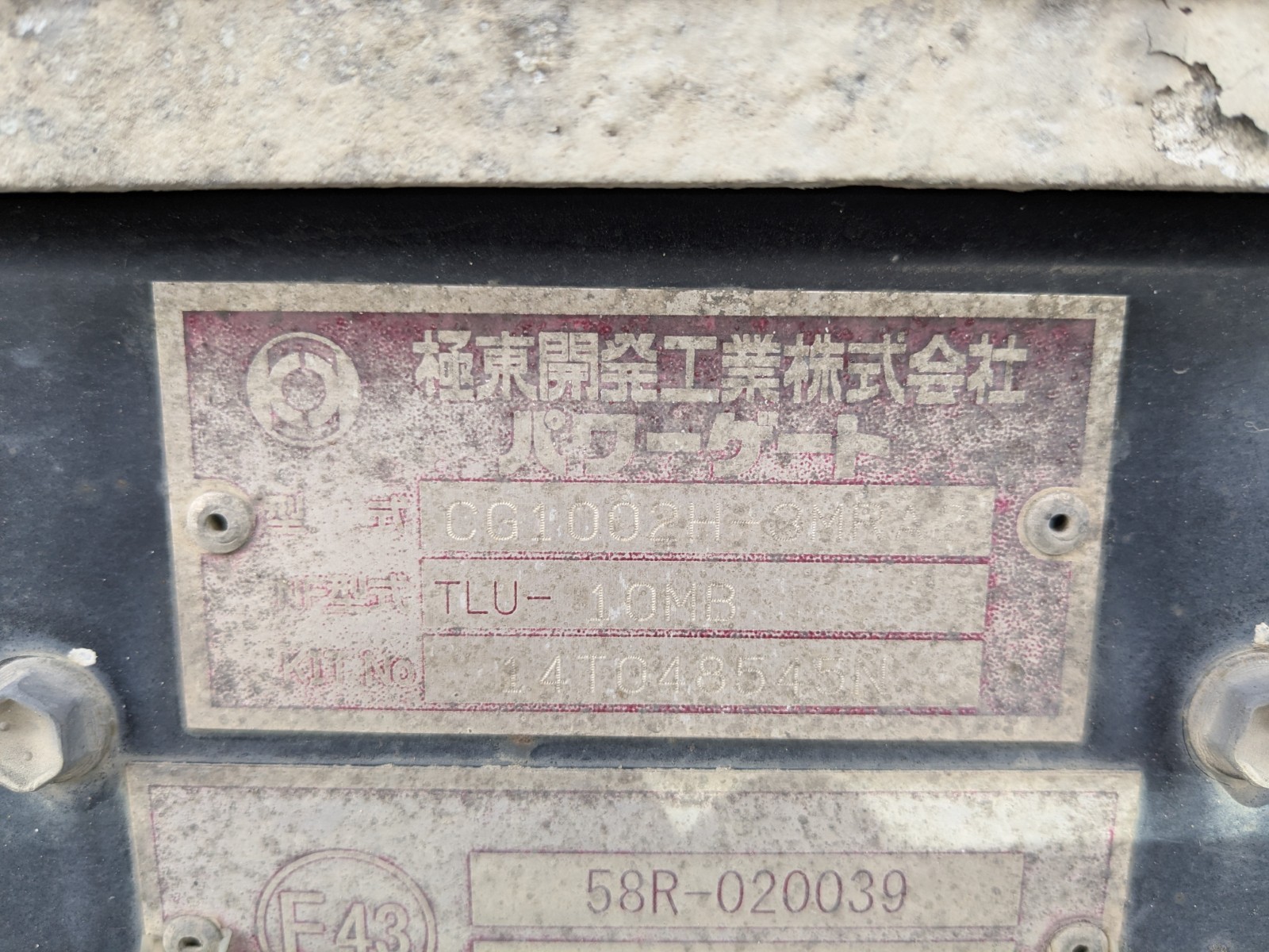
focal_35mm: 27
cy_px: 476
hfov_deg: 65.3
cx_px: 634
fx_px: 990
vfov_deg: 51.4
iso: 66
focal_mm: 4.38
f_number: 1.73
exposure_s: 1/120
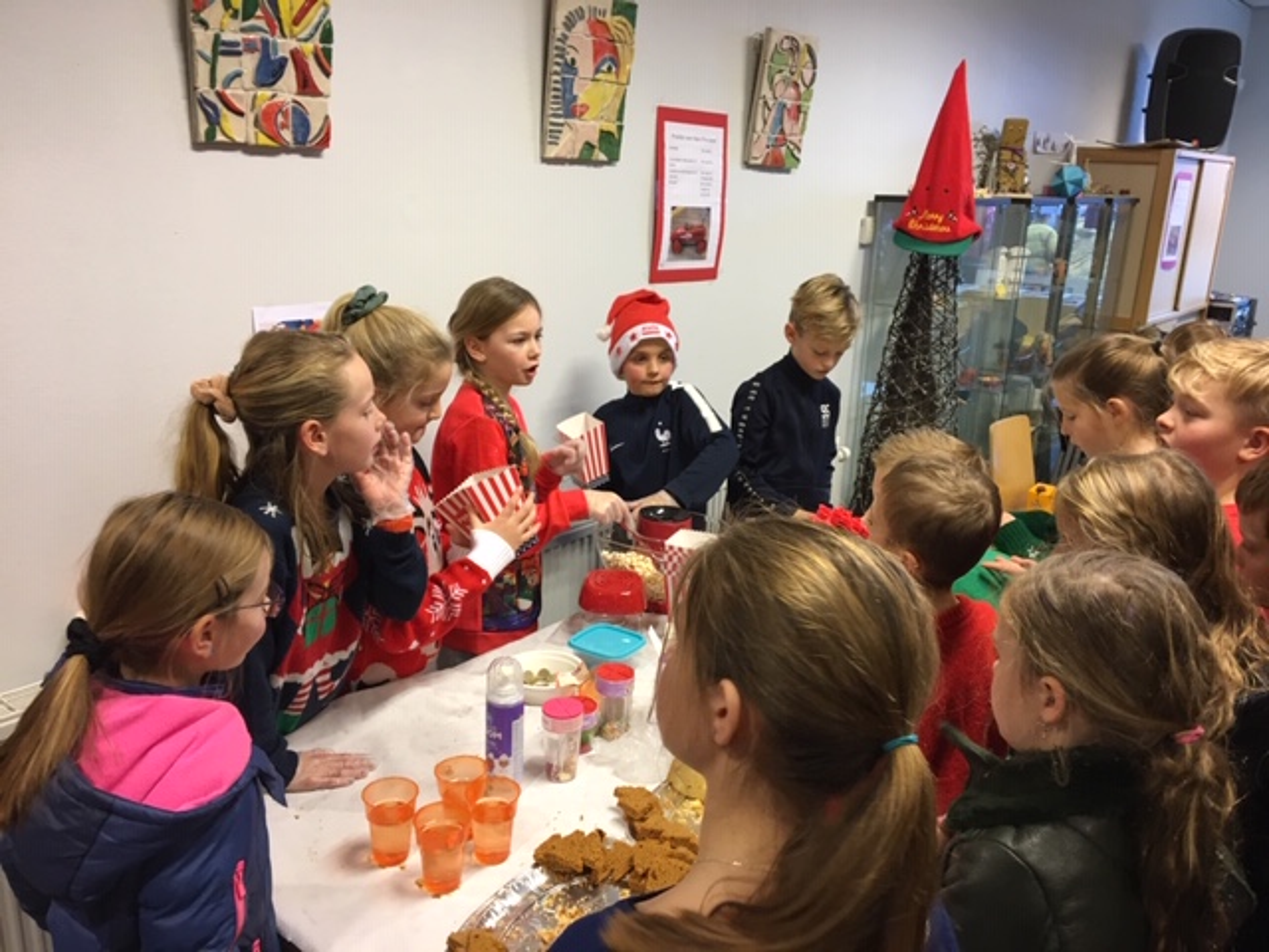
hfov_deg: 61.7
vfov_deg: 48.2
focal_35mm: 29
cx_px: 634
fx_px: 1063
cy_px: 476
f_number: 2.2
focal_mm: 4.15
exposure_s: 1/33
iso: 125
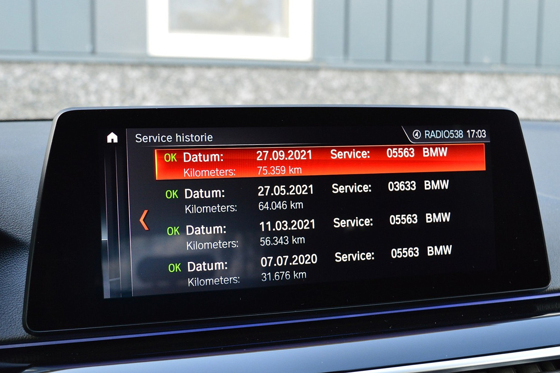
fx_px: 747
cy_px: 186
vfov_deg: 28.1
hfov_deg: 41.1
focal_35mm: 48
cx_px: 280
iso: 800
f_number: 8
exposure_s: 1/60
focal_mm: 32
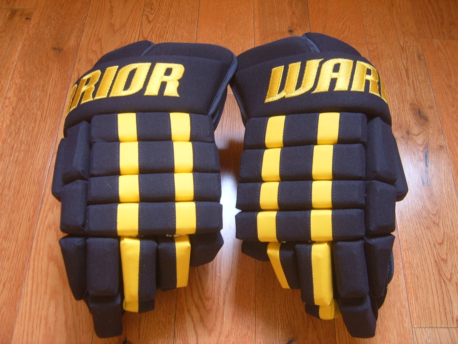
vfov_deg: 40.7
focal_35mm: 35
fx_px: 463
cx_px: 229
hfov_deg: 52.6
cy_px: 172
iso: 100
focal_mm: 5.8
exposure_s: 1/10
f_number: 2.8
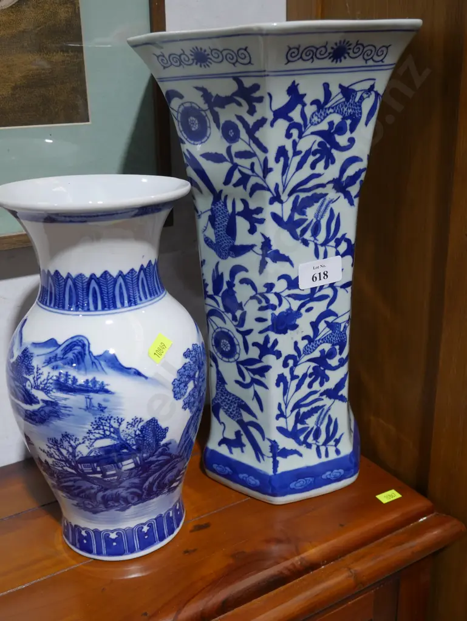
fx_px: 611
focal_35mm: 34
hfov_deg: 41.8
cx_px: 234
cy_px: 310
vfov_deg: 53.9
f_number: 4
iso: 400
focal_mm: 17
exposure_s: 1/60
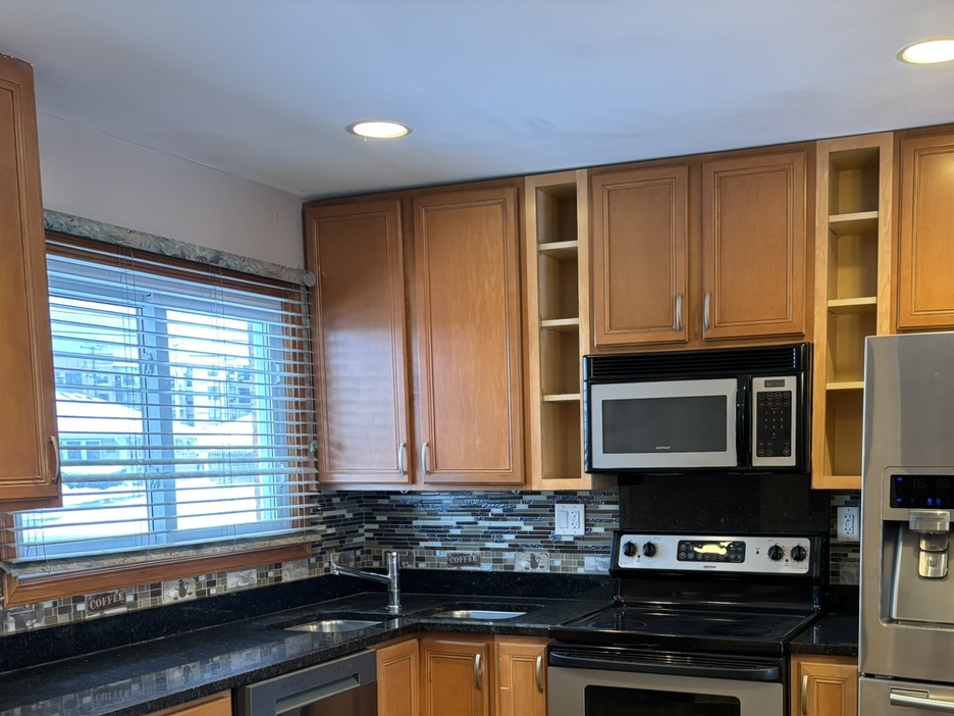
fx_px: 1102
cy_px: 547
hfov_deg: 46.5
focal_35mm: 40
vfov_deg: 35.1
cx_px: 577
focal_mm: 5.96
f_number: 1.6
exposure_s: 1/60
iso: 250
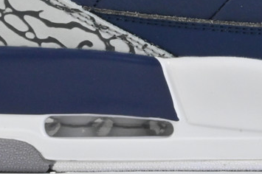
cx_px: 267
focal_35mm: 203
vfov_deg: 6.7
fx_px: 1476
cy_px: -32
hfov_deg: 10.1
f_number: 36
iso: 1600
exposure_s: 1/10
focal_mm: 40
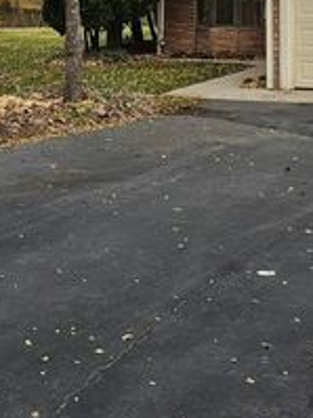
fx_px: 929
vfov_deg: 24.2
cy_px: -3
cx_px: 176
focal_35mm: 77
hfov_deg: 19.1
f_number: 1.7
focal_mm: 6.3
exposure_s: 1/488
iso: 16
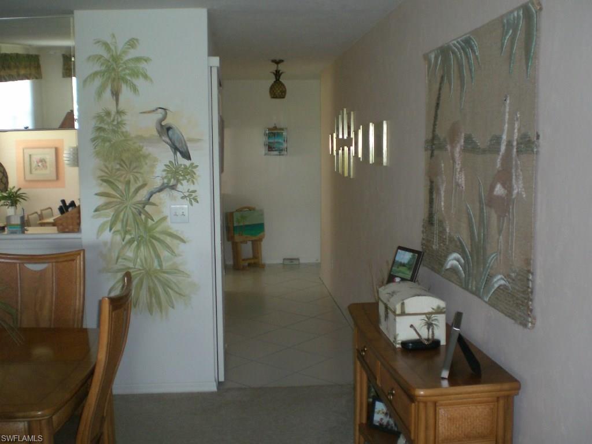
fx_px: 650
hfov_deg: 49.0
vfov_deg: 37.7
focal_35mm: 38
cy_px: 222
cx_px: 296
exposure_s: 1/30
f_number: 3.1
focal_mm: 6.3
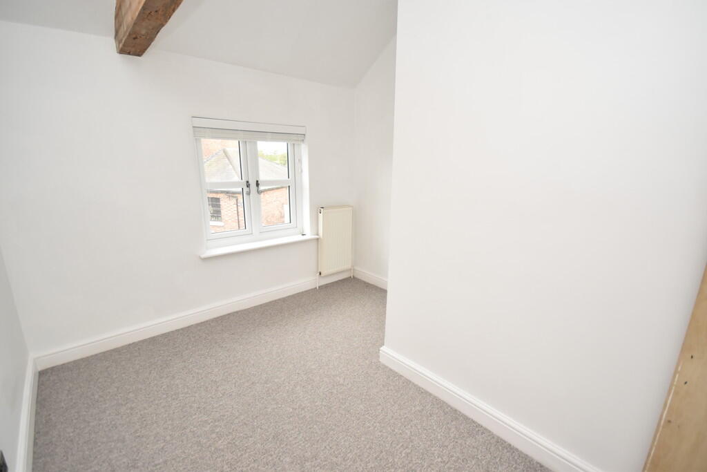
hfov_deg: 100.4
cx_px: 354
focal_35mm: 15
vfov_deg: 77.3
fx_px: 295
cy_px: 236
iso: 800
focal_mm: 10
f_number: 4.5
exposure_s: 1/160
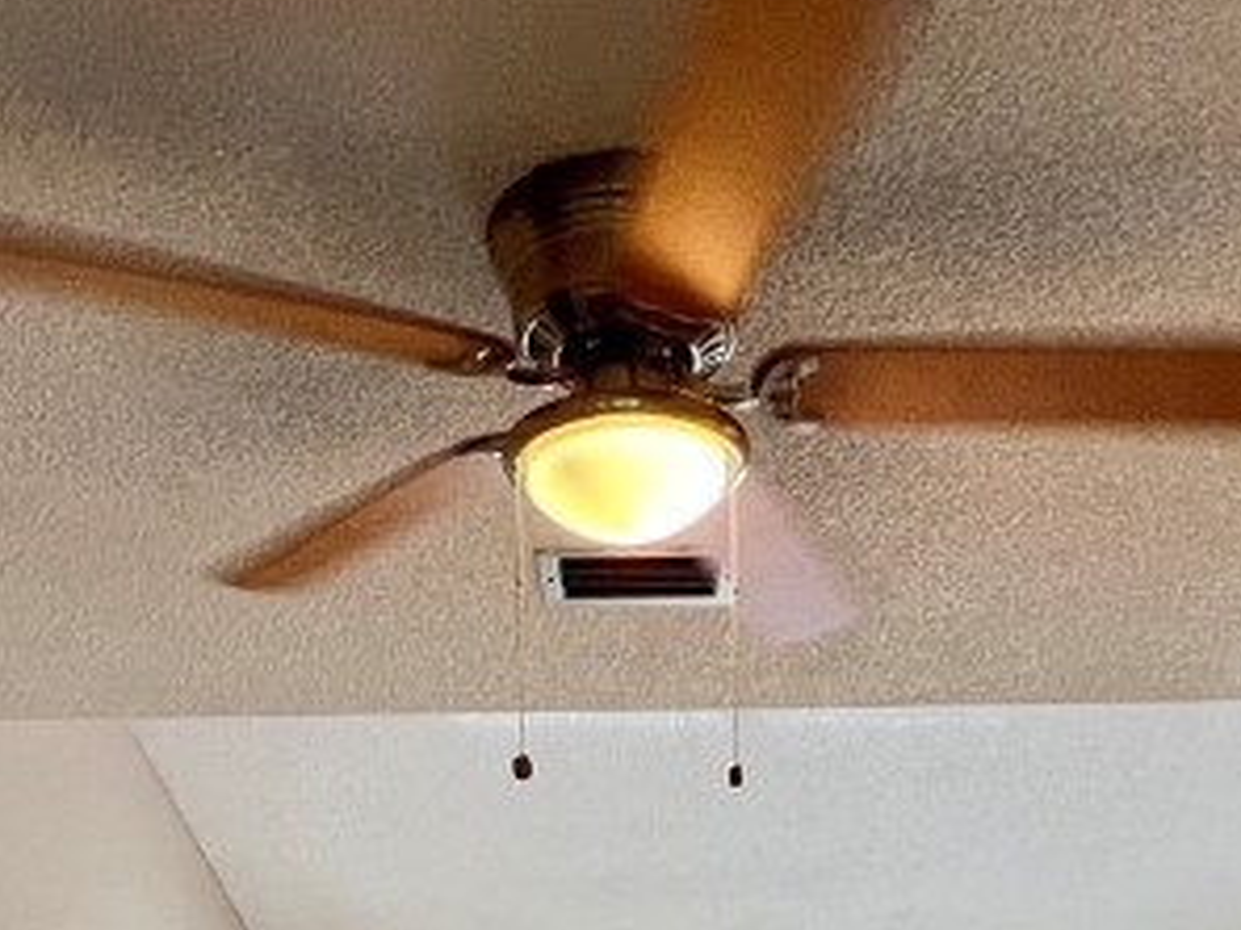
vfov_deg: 25.5
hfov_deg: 42.0
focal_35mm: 45
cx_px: 667
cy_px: 1341
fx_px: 1613
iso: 160
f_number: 1.8
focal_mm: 1.57
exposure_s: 1/60
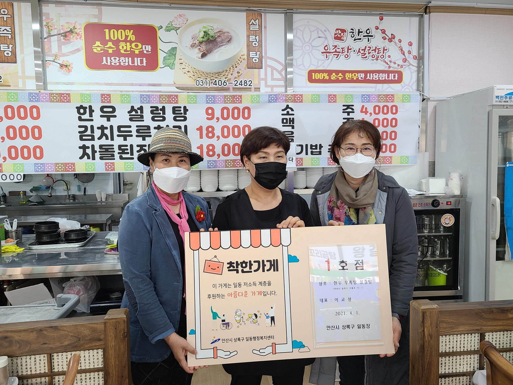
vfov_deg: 53.1
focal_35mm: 26
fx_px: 385
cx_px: 256
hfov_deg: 67.3
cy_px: 192
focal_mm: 5.4
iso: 80
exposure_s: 1/60
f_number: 1.8
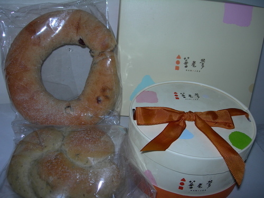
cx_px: 132
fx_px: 290
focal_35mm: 38
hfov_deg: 49.0
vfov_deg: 37.7
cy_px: 99
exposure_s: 1/60.1
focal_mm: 7.8
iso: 50
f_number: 2.8
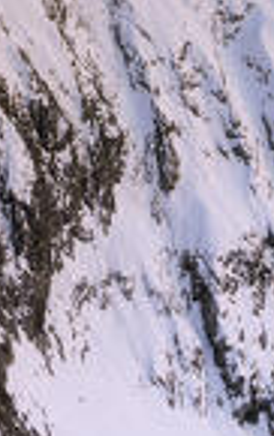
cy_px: -232
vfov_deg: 16.5
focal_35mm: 114
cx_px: -283
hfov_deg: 10.5
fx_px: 1358
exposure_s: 1.6
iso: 100
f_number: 10
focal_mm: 27
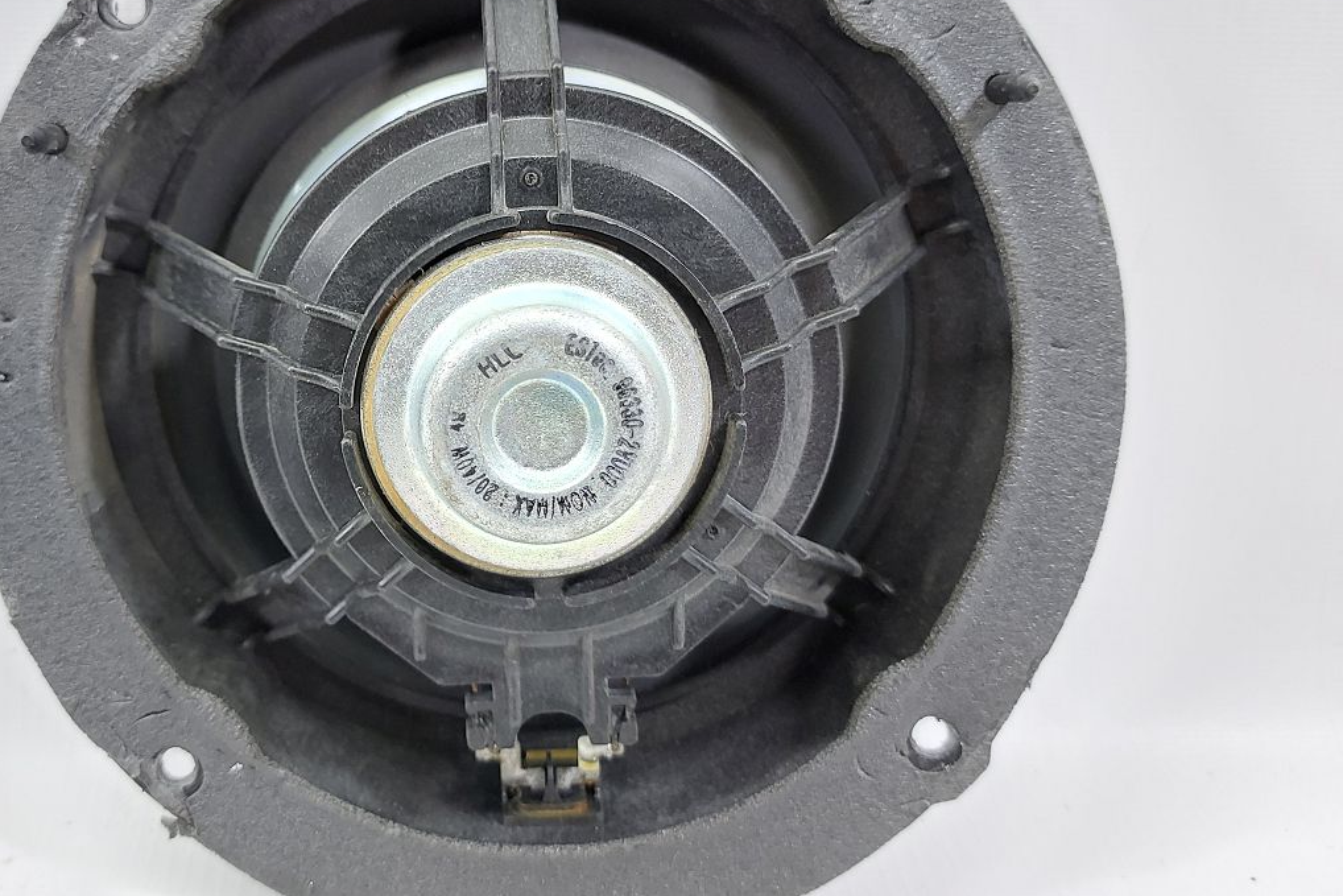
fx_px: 1268
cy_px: 350
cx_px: 464
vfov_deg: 38.7
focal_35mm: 34
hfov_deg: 54.8
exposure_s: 1/50
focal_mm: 5.23
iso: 250
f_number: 1.8
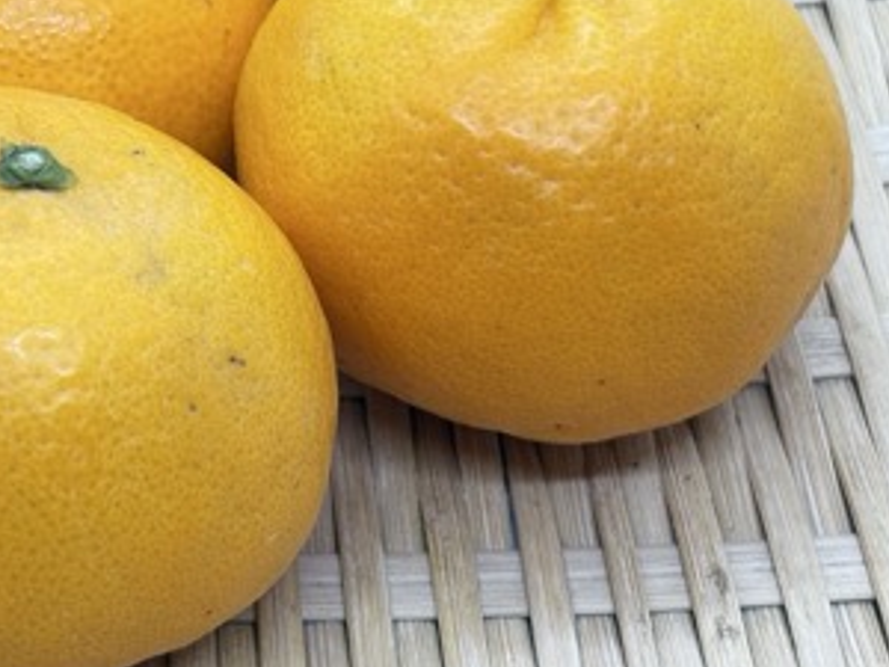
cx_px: 59
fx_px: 2851
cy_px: 36
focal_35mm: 111
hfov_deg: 17.4
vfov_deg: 13.2
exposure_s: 1/120
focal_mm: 5.96
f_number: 1.6
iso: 64
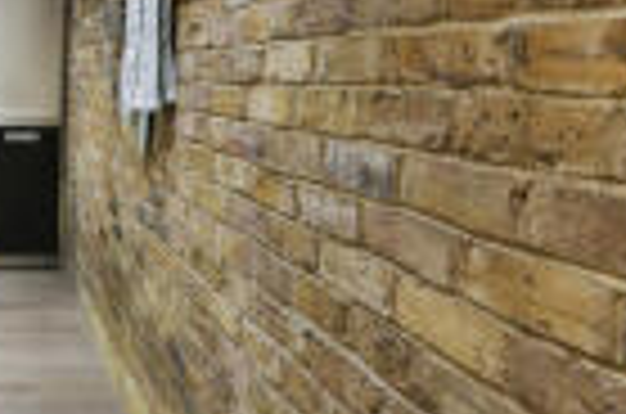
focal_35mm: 48
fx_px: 833
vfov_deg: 27.0
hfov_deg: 34.9
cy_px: 47
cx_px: -77
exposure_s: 1.6
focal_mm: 14
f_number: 16
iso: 250
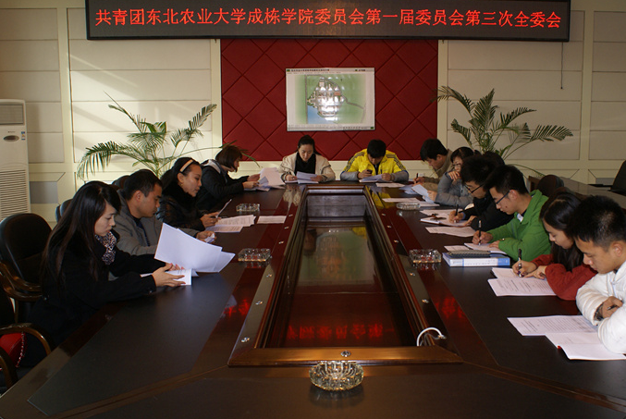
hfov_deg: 49.3
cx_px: 369
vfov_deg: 34.3
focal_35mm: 39
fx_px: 679
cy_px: 205
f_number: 5.6
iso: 250
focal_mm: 22
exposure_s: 1/60
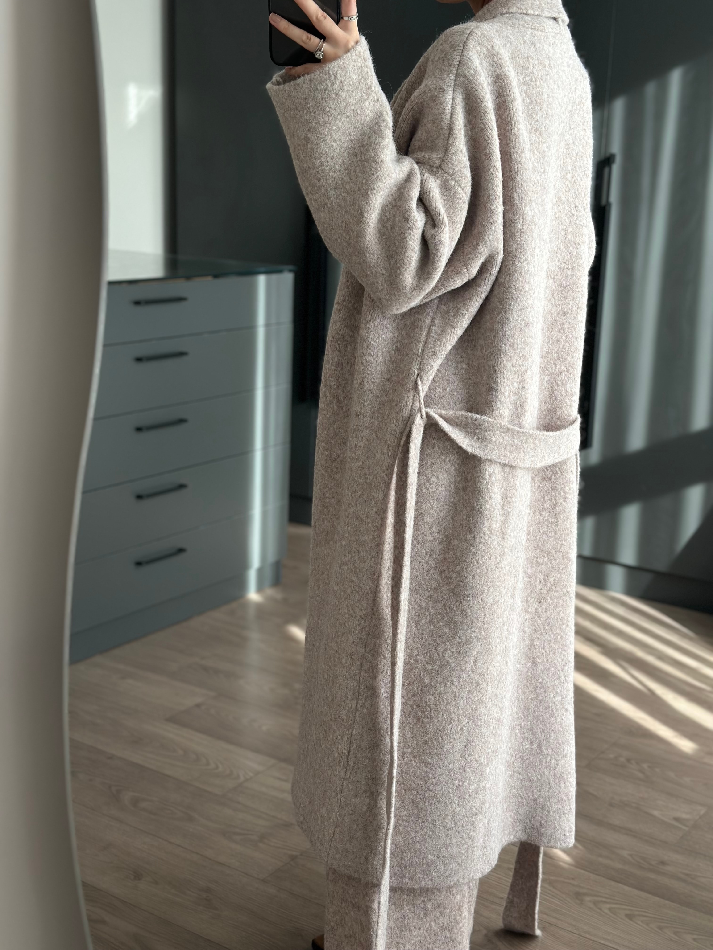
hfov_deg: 30.3
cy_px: 475
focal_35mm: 48
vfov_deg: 39.7
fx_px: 1318
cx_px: 356
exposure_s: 1/229
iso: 80
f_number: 1.78
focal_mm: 6.86
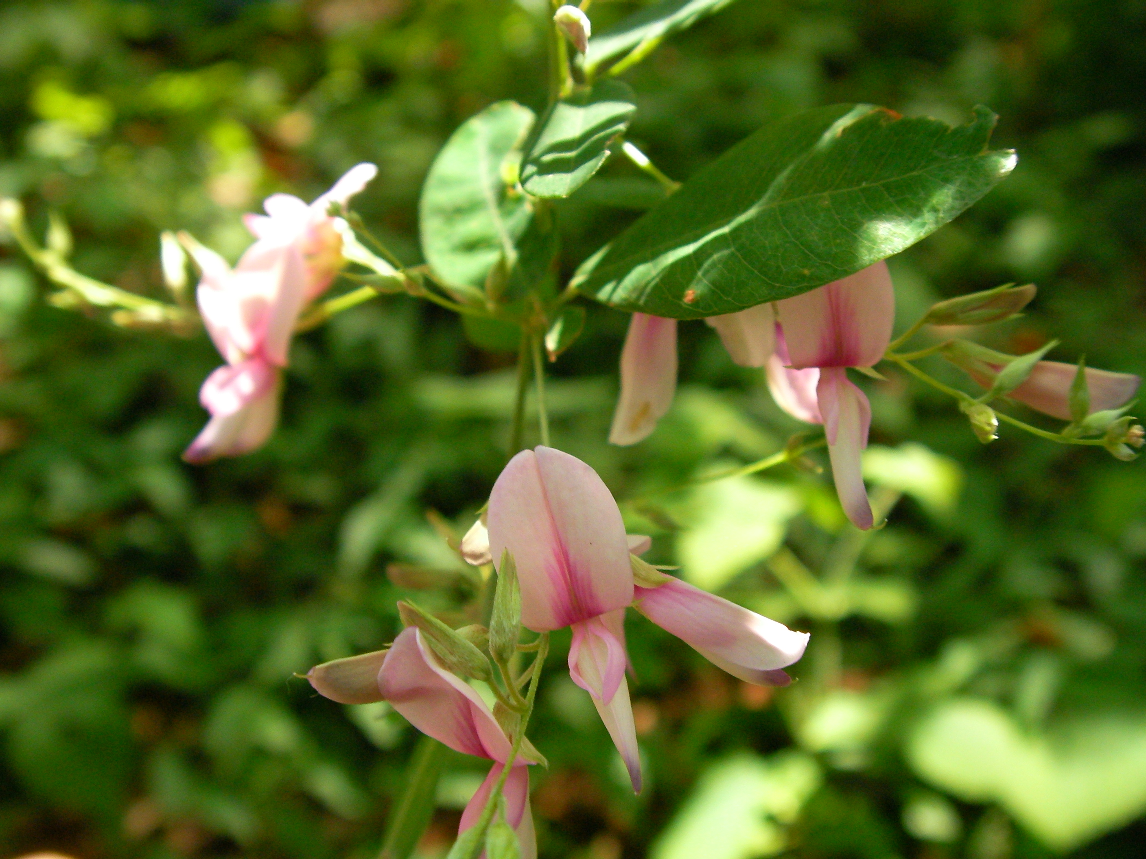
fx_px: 1258
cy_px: 430
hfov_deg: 49.0
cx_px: 573
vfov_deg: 37.7
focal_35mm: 38
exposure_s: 1/82.4
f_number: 3.5
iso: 200
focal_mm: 6.3
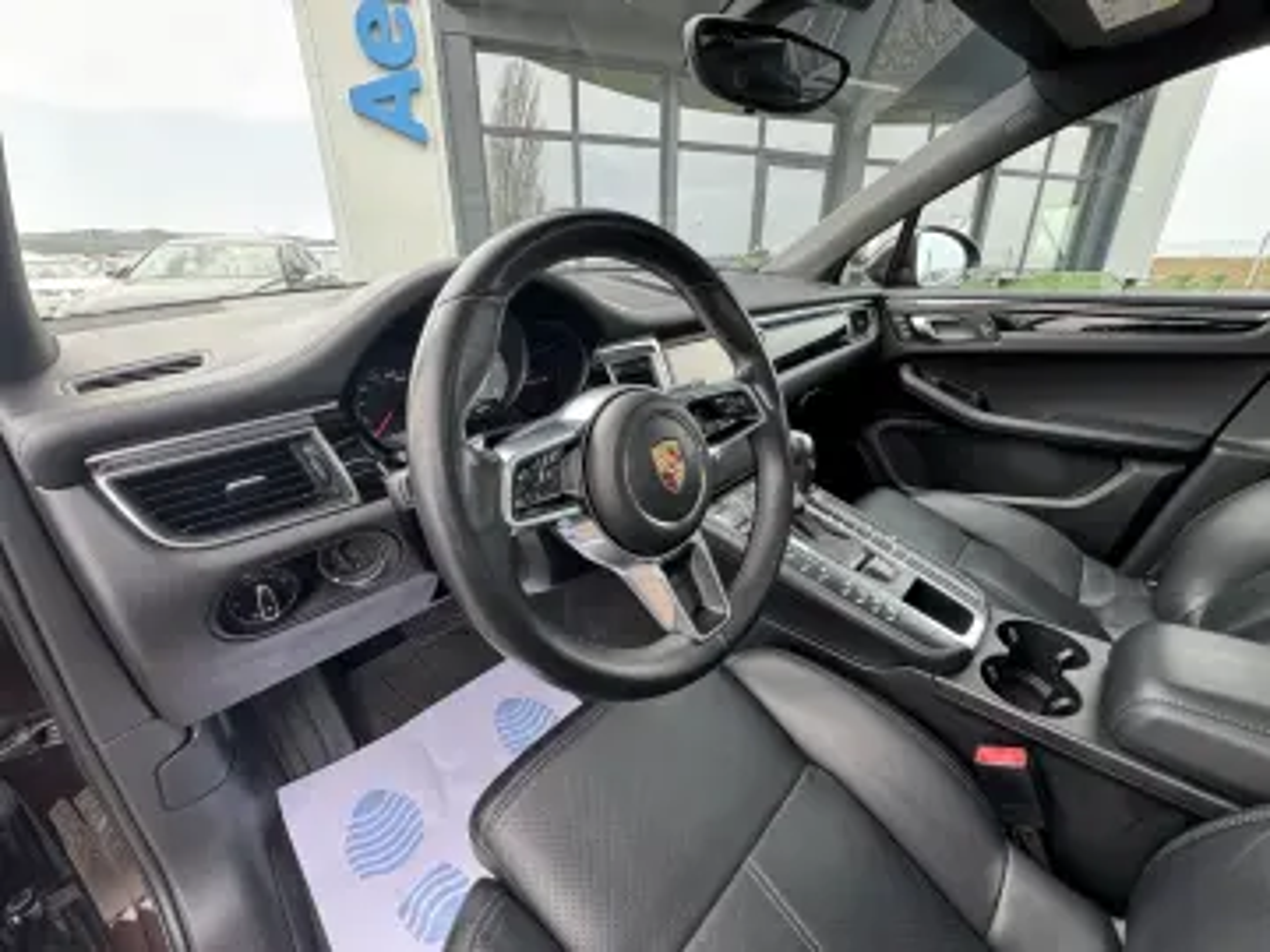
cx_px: 635
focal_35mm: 14
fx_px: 514
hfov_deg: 102.1
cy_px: 476
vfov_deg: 85.7
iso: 64
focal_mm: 2.22
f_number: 2.2
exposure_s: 1/99
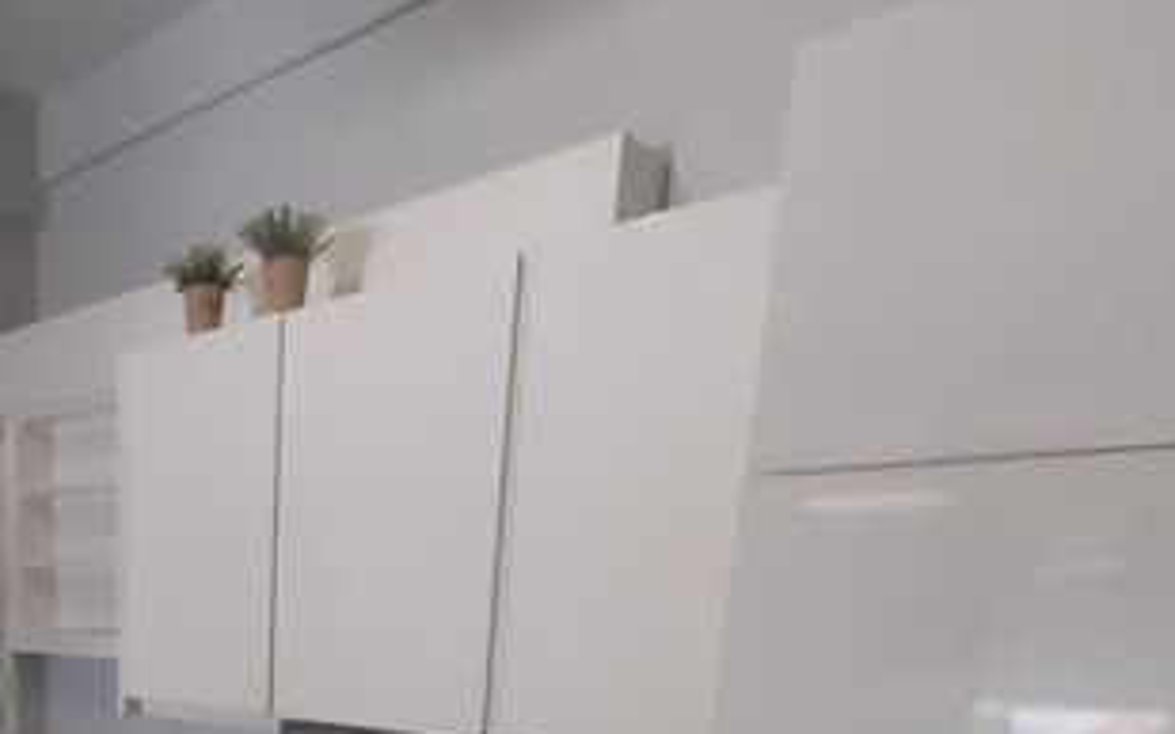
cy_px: 871
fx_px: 928
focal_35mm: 29
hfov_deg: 59.8
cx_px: 245
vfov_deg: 34.8
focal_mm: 1.42
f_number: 2.2
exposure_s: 1/25
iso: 320
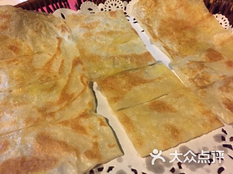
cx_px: 116
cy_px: 87
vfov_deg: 48.2
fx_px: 195
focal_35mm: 29
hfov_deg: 61.7
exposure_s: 1/15
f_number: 2.2
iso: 320
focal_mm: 4.15
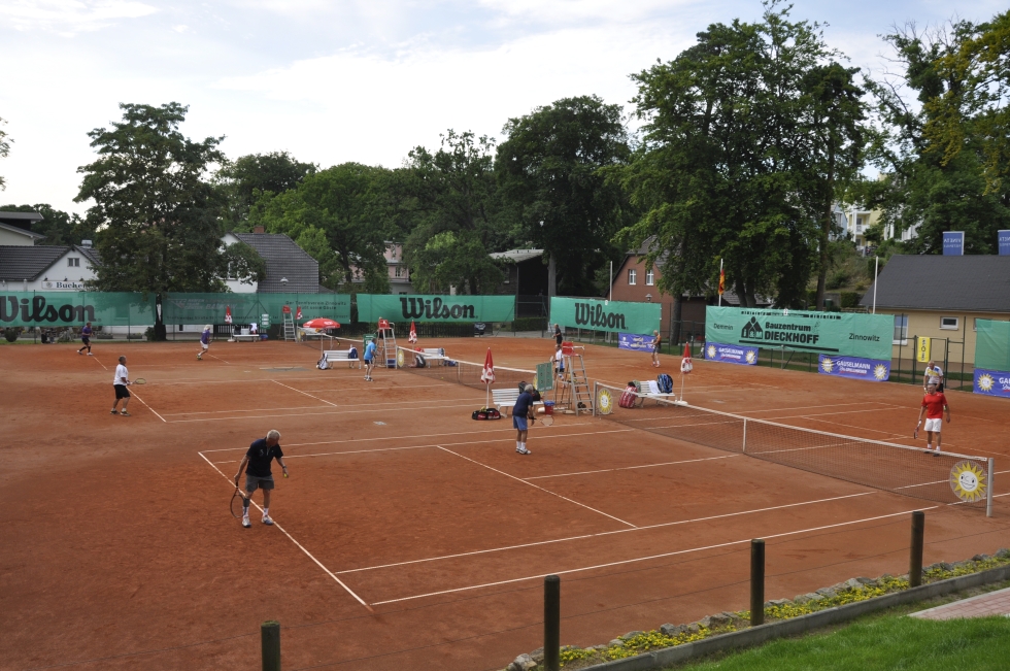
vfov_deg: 41.6
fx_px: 883
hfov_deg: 59.5
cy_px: 336
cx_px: 505
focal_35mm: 32
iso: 200
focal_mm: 21
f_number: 8
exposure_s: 1/200
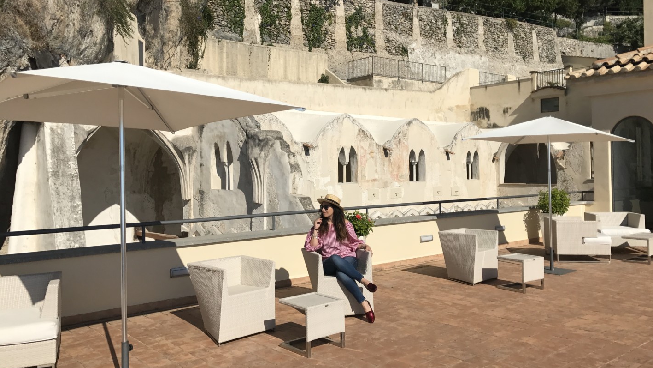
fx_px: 537
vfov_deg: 37.7
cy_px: 163
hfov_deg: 62.6
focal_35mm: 31
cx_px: 331
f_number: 1.8
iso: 20
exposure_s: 1/6849
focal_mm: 3.99
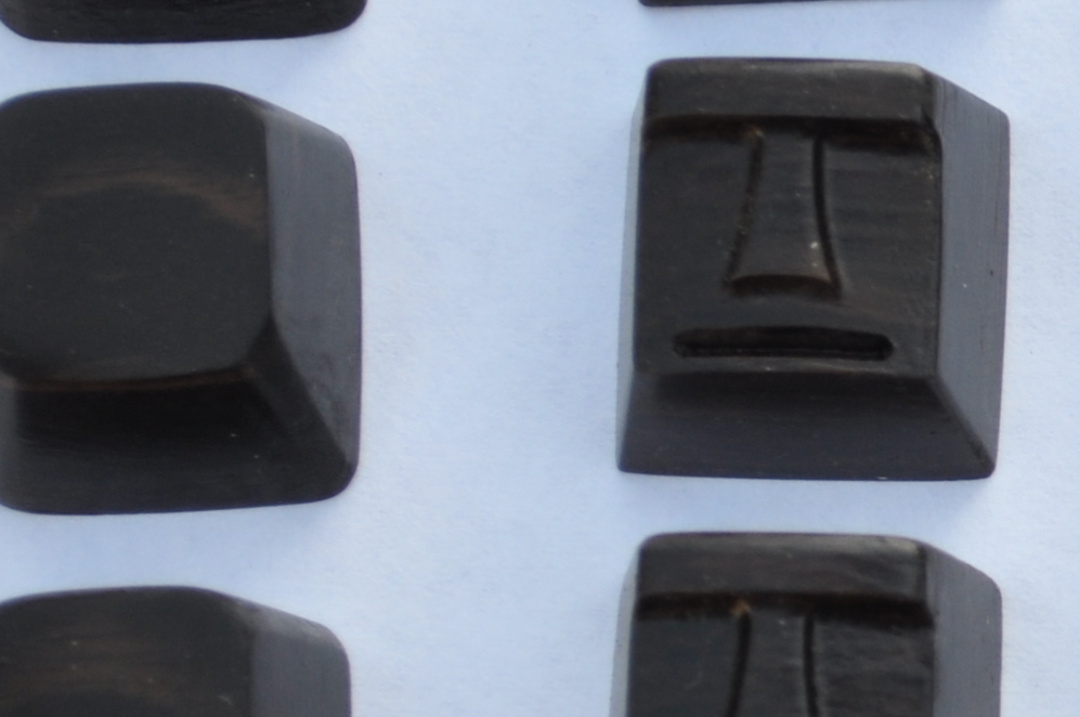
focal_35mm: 258
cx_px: 1808
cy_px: 435
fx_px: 7730
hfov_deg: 7.8
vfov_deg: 5.3
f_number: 5.3
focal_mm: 40
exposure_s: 1/80
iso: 200
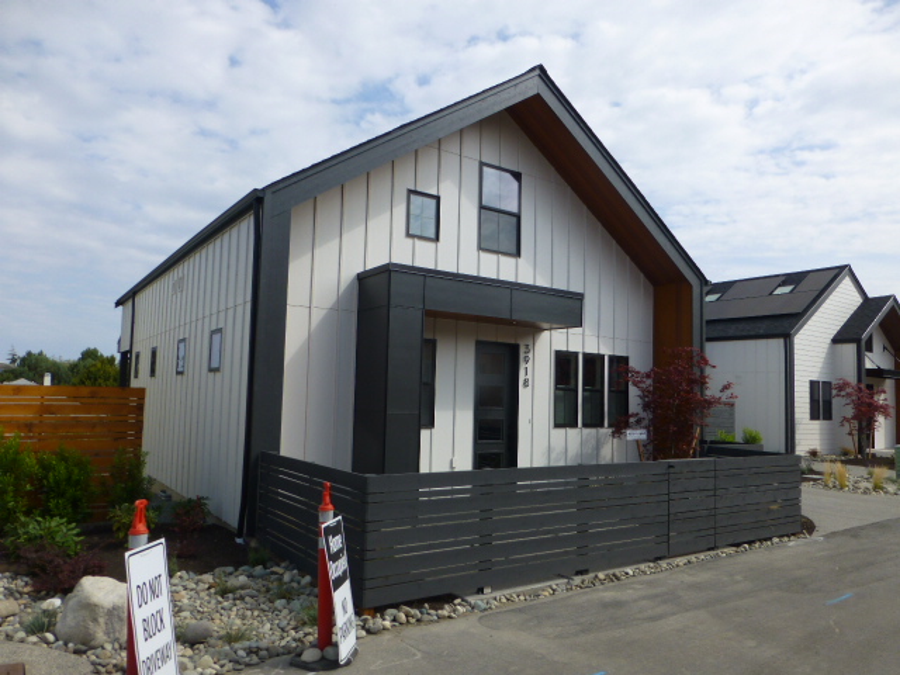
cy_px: 338
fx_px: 624
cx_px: 450
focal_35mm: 24
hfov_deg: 71.6
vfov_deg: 56.8
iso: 100
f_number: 4
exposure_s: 1/800
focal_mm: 4.3
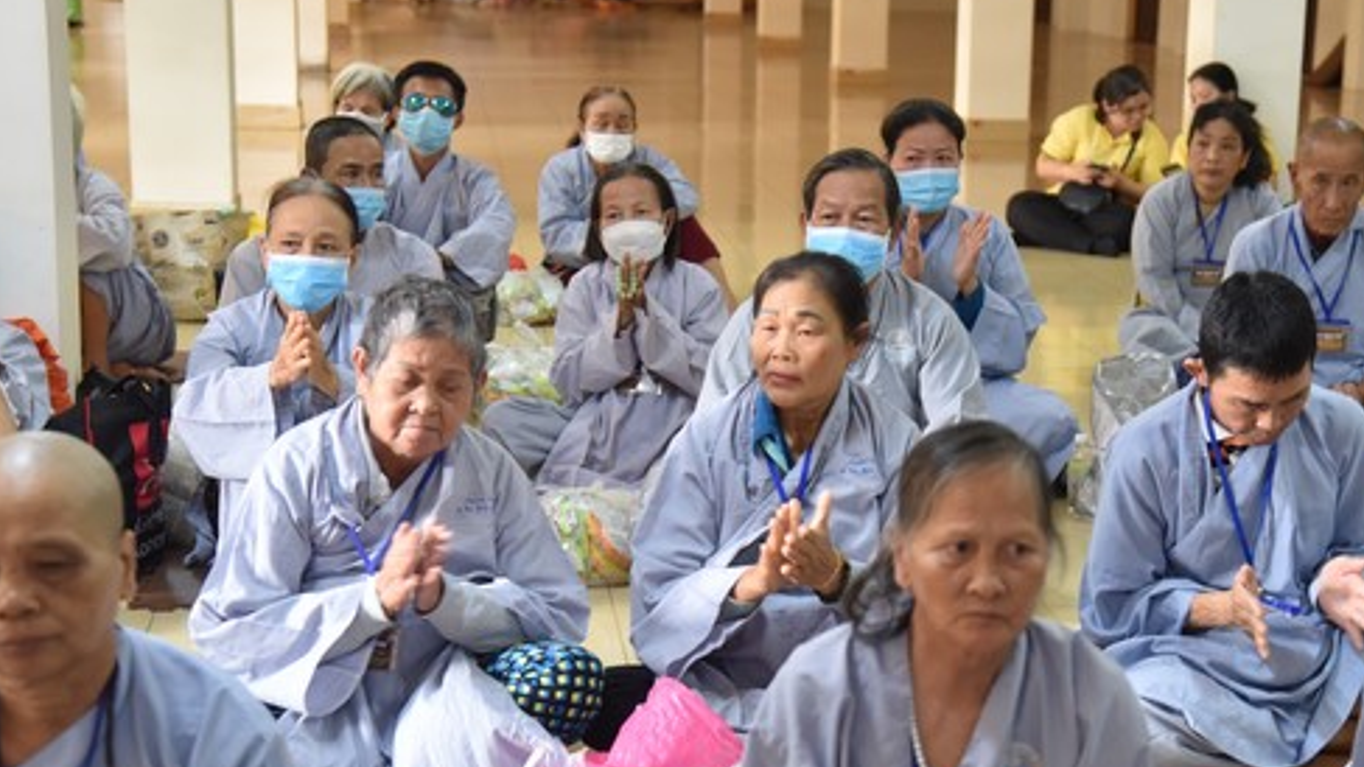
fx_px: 2785
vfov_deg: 15.7
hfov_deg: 27.4
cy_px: 431
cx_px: 837
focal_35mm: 77
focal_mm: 55
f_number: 4
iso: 2000
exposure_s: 1/60
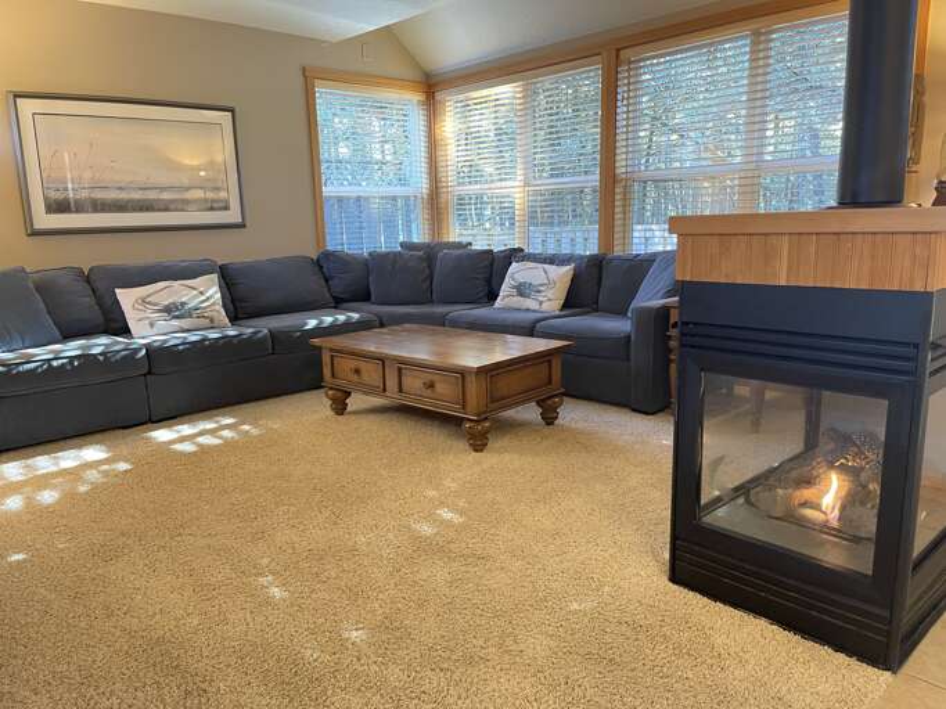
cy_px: 354
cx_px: 473
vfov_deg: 54.9
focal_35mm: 25
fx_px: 683
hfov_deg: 69.4
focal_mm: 5.1
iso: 500
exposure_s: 1/40
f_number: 1.6
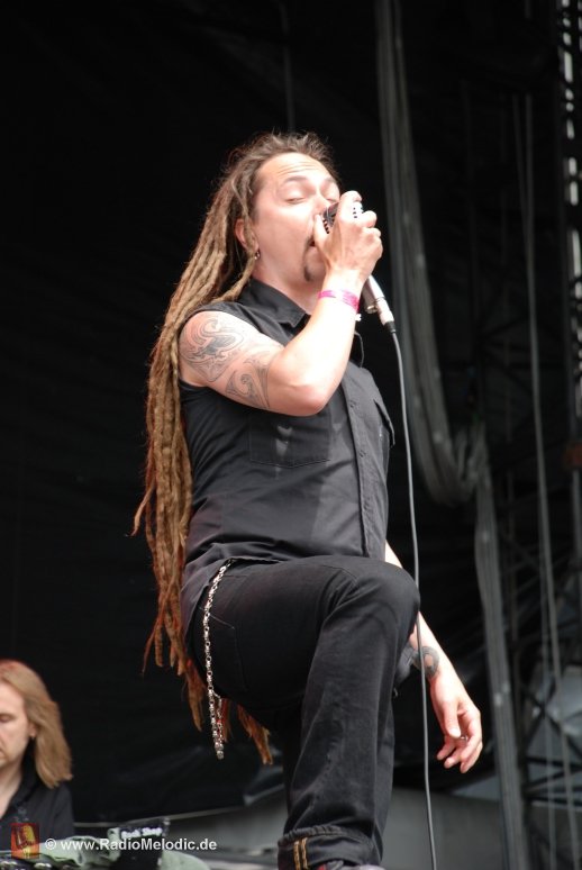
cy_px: 435
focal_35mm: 180
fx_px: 4353
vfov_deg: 11.4
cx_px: 291
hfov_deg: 7.6
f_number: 5.6
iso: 220
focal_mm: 120
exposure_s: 1/125
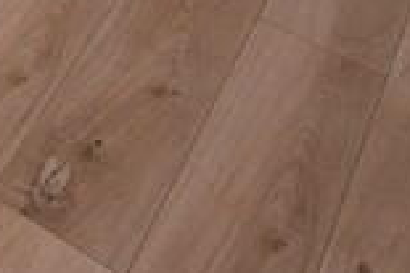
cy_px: -481
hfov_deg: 16.9
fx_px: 1126
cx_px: -336
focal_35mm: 99
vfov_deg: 10.7
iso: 560
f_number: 4
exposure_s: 1/60
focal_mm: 10
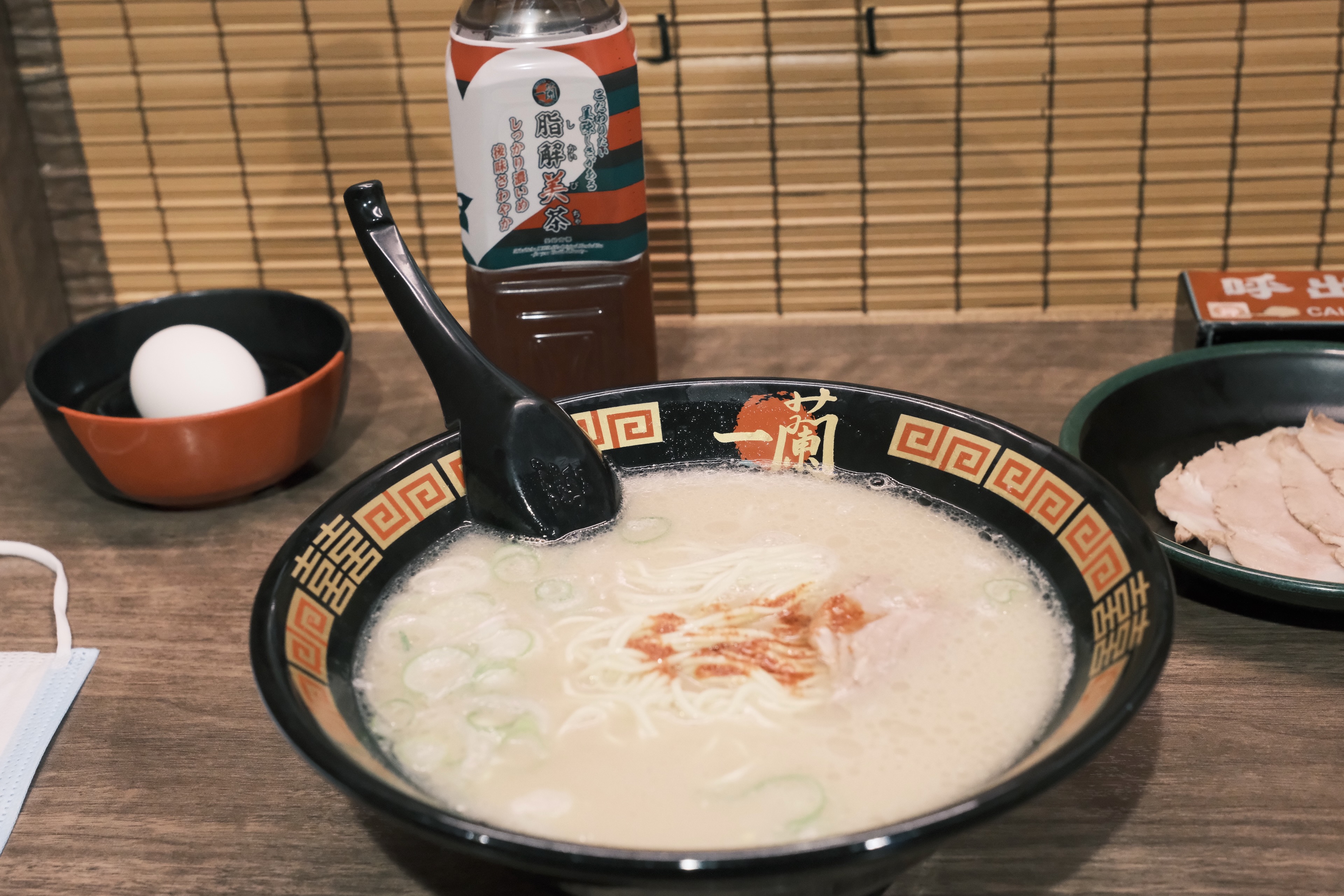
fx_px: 1867
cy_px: 448
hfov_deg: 39.6
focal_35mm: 50
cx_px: 672
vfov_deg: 27.0
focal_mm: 33
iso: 5000
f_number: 5.6
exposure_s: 1/50
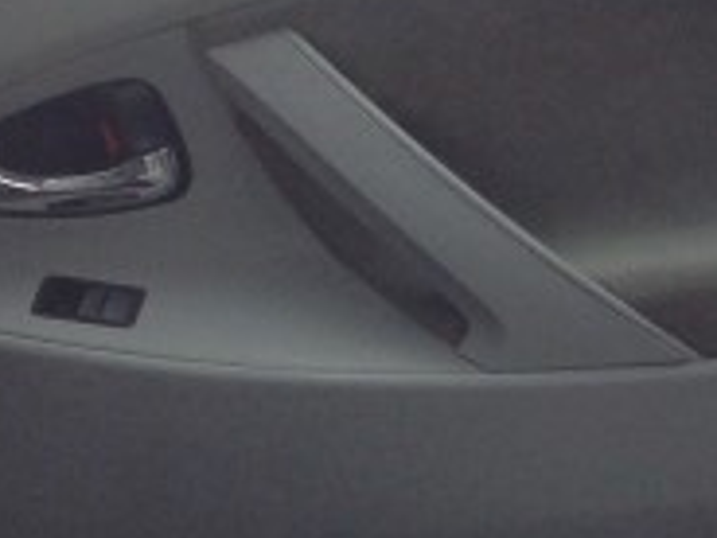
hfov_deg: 10.6
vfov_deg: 7.9
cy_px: 823
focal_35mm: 184
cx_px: 853
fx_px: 3811
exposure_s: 1/120
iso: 64
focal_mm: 4.12
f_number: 2.4
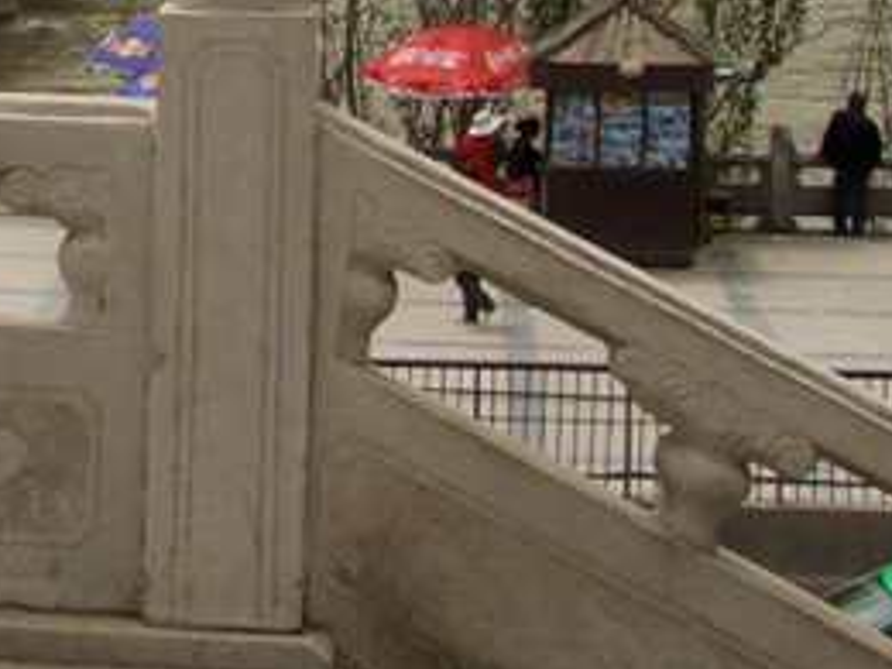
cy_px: -288
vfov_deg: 10.3
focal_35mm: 140
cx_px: -527
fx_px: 3608
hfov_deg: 13.2
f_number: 5.6
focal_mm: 7.1
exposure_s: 1/1000
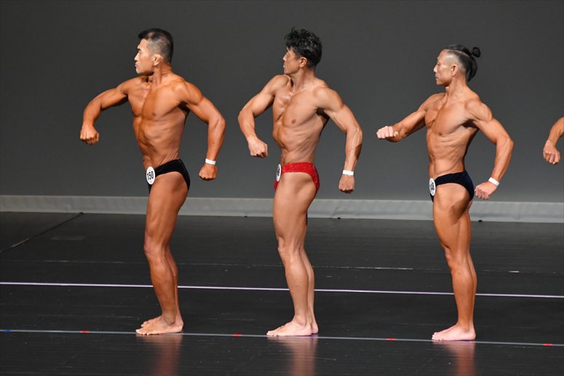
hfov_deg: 6.0
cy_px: 188
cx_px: 282
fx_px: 5402
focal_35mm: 345
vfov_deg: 4.0
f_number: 5.6
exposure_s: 1/400
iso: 4000
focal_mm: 230
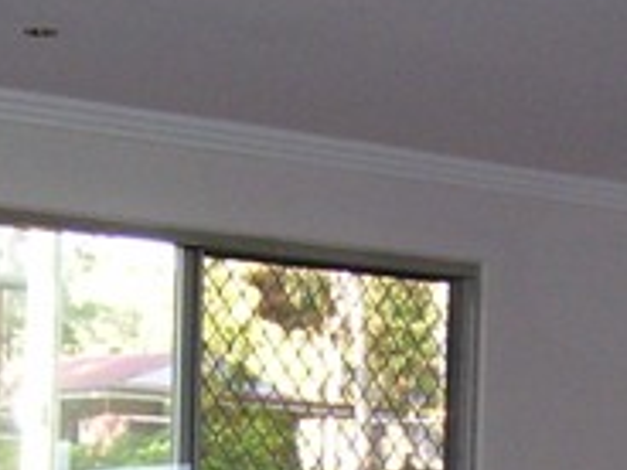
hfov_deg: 13.3
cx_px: 395
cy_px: 770
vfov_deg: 9.6
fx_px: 2681
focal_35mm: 148
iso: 125
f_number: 2.7
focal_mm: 5.6
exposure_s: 1/60
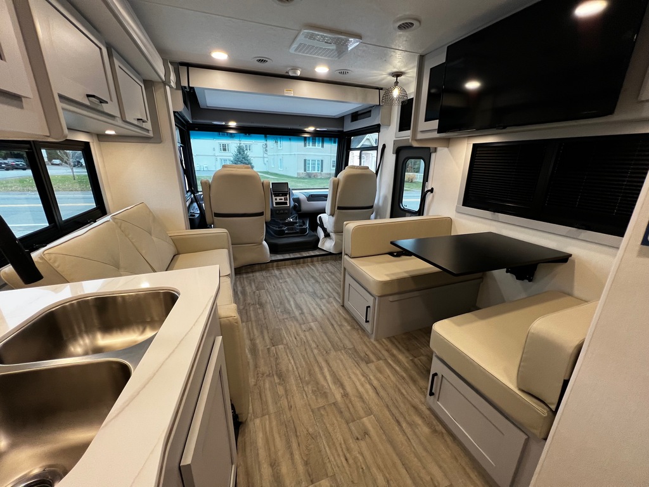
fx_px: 244
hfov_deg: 106.2
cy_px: 244
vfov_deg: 89.9
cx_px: 324
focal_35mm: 13
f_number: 1.8
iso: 200
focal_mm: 1.57
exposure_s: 1/99
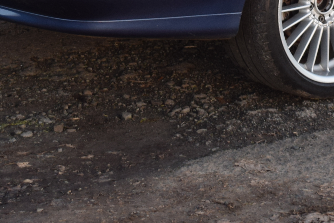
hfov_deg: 11.5
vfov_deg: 7.6
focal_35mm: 177
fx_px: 1642
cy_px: -142
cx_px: 326
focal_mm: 32
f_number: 4.8
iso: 400
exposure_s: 1/60
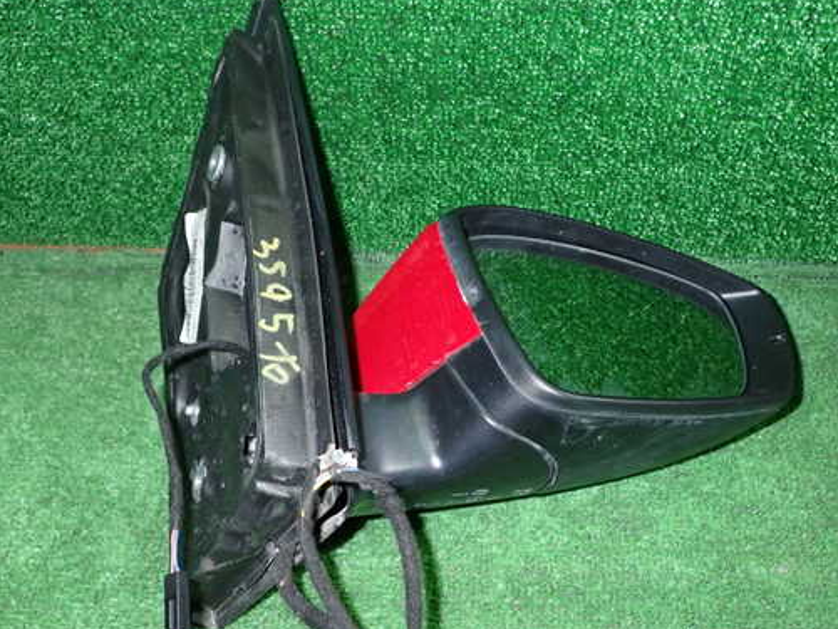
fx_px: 872
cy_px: 317
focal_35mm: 36
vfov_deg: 39.7
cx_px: 432
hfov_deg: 51.3
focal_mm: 5.4
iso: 800
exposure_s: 1/30
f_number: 6.3
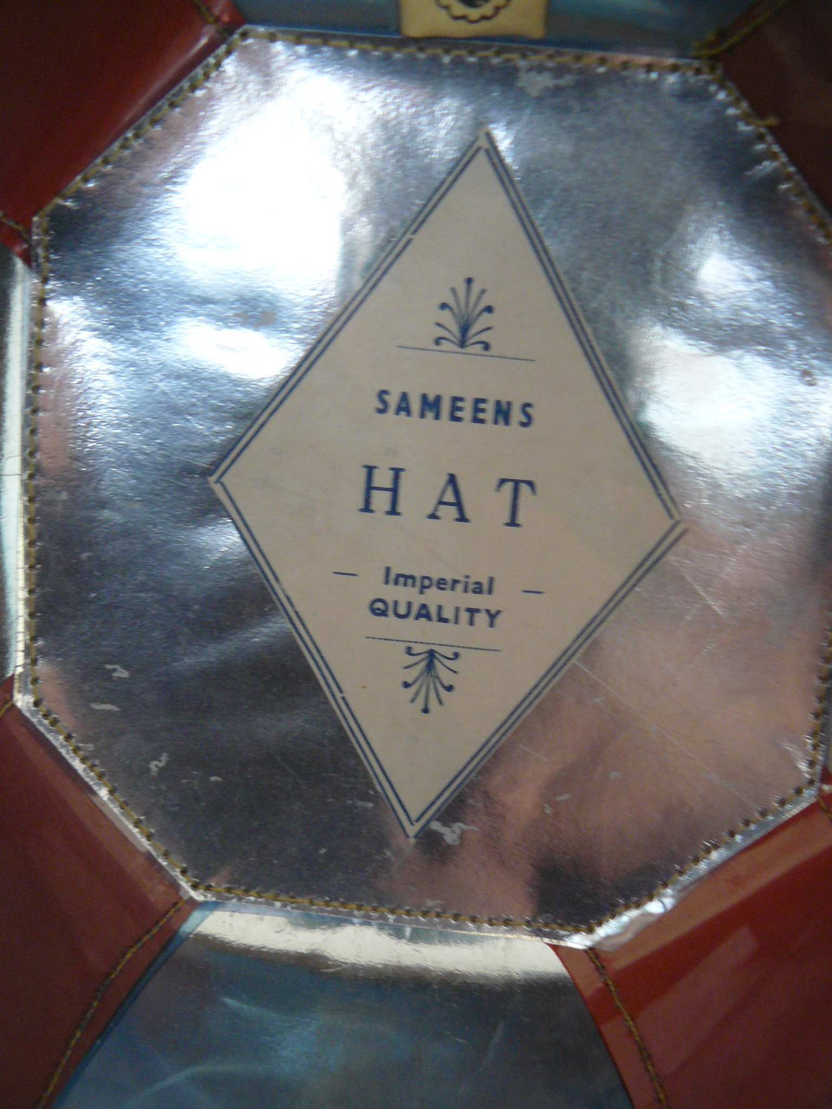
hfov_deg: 39.7
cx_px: 416
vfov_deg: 51.4
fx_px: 1154
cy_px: 554
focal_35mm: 36
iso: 200
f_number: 2.8
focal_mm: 6
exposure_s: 1/30
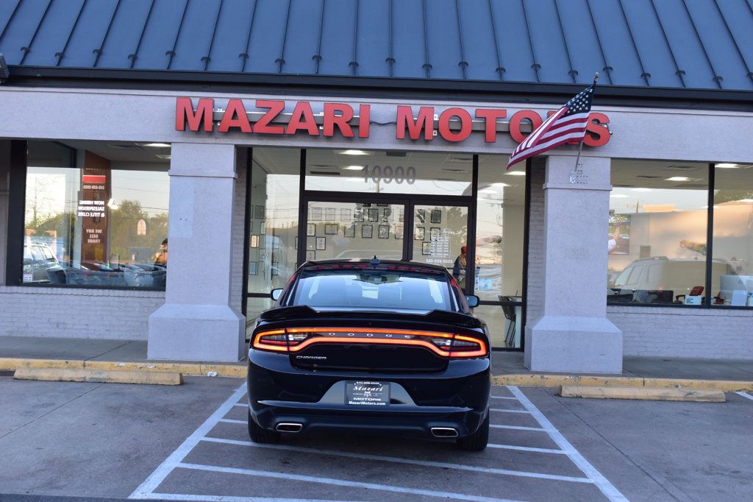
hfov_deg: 42.3
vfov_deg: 28.9
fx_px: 972
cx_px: 376
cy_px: 251
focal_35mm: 46
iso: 400
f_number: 8
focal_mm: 31
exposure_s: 1/60
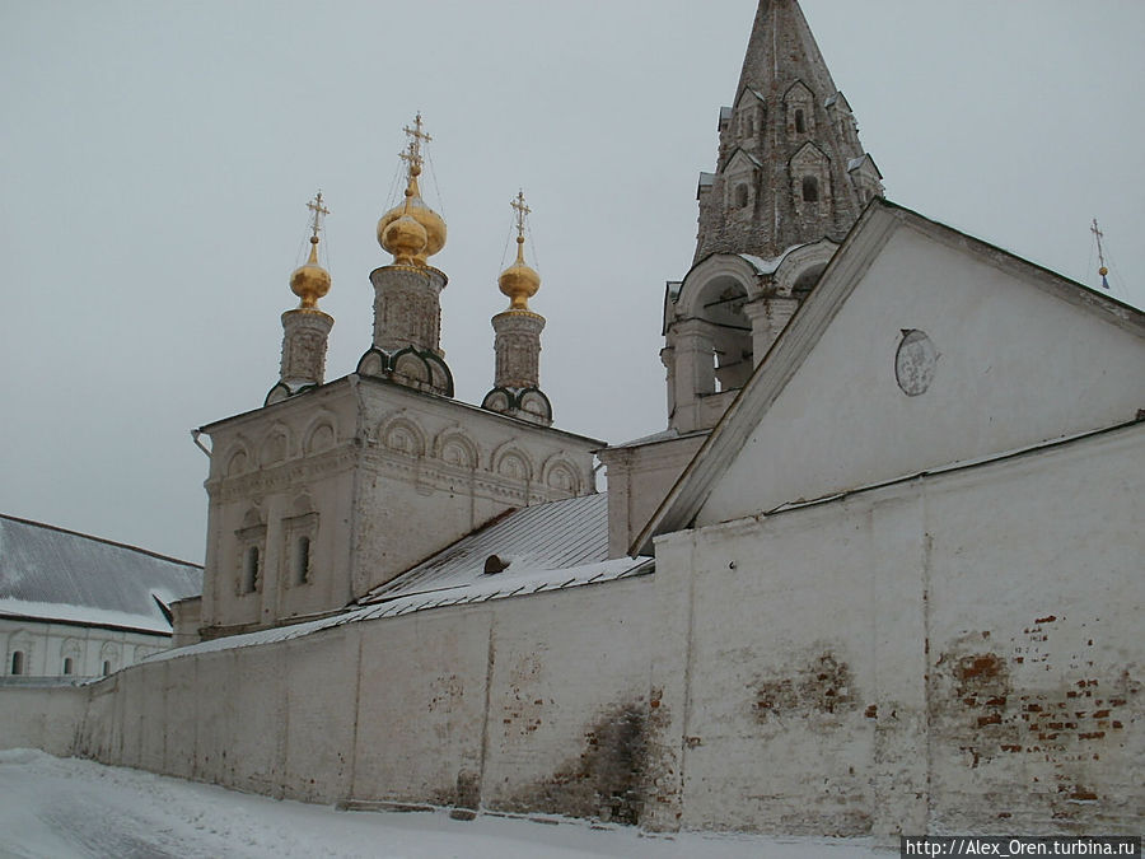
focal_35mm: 36
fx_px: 1191
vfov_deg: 39.7
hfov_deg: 51.4
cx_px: 572
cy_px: 430
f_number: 5.6
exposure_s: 1/125
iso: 100
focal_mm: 6.3
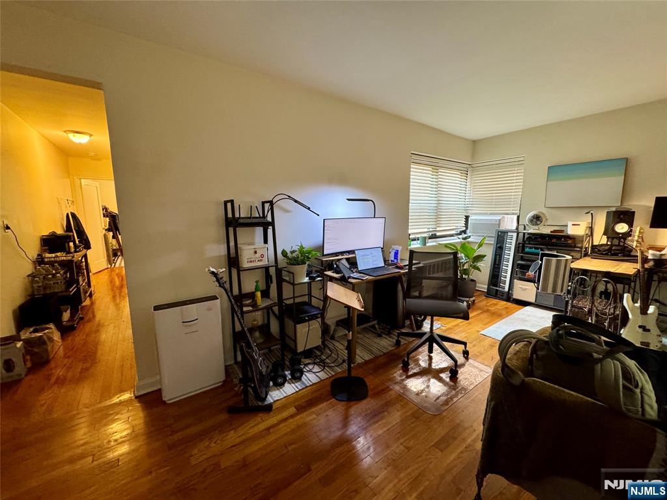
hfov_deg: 102.1
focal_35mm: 14
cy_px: 250
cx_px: 334
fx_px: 270
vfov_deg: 85.7
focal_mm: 2.22
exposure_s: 1/60
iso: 400
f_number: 2.2
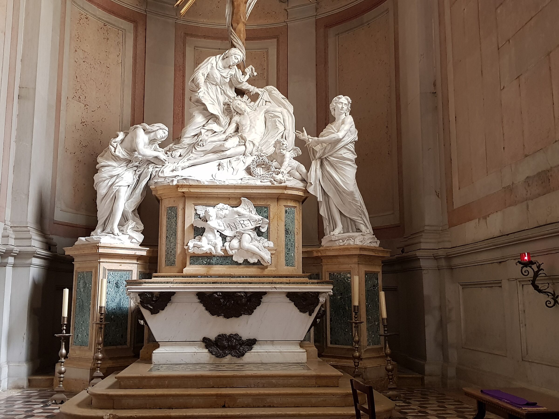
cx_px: 280
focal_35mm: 26
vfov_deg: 53.1
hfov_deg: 67.3
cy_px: 210
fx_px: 420
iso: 200
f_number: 1.7
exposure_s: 1/30
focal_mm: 4.2
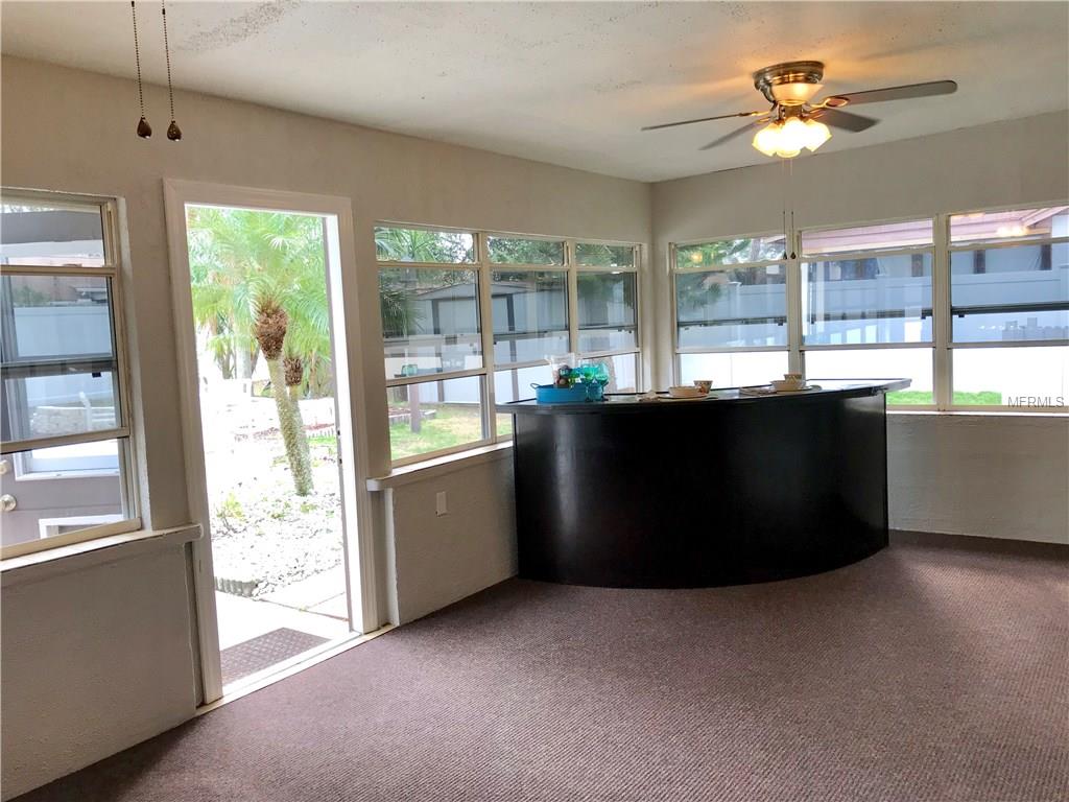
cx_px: 534
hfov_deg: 63.4
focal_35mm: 28
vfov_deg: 49.7
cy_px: 401
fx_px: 865
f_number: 1.8
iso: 32
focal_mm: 3.99
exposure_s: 1/120
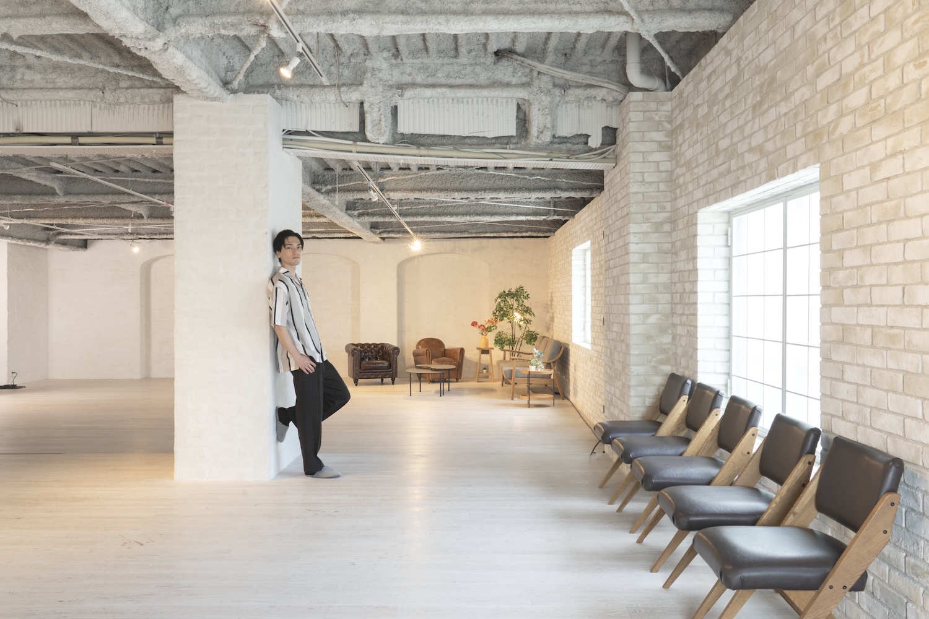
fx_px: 774
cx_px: 464
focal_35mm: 30
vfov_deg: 43.6
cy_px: 310
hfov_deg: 61.9
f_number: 13
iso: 200
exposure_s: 1/4
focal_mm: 30
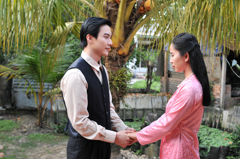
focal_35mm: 52
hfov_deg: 37.9
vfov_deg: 25.7
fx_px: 350
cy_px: 80
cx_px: 120
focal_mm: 35
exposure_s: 1/200
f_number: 5
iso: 500
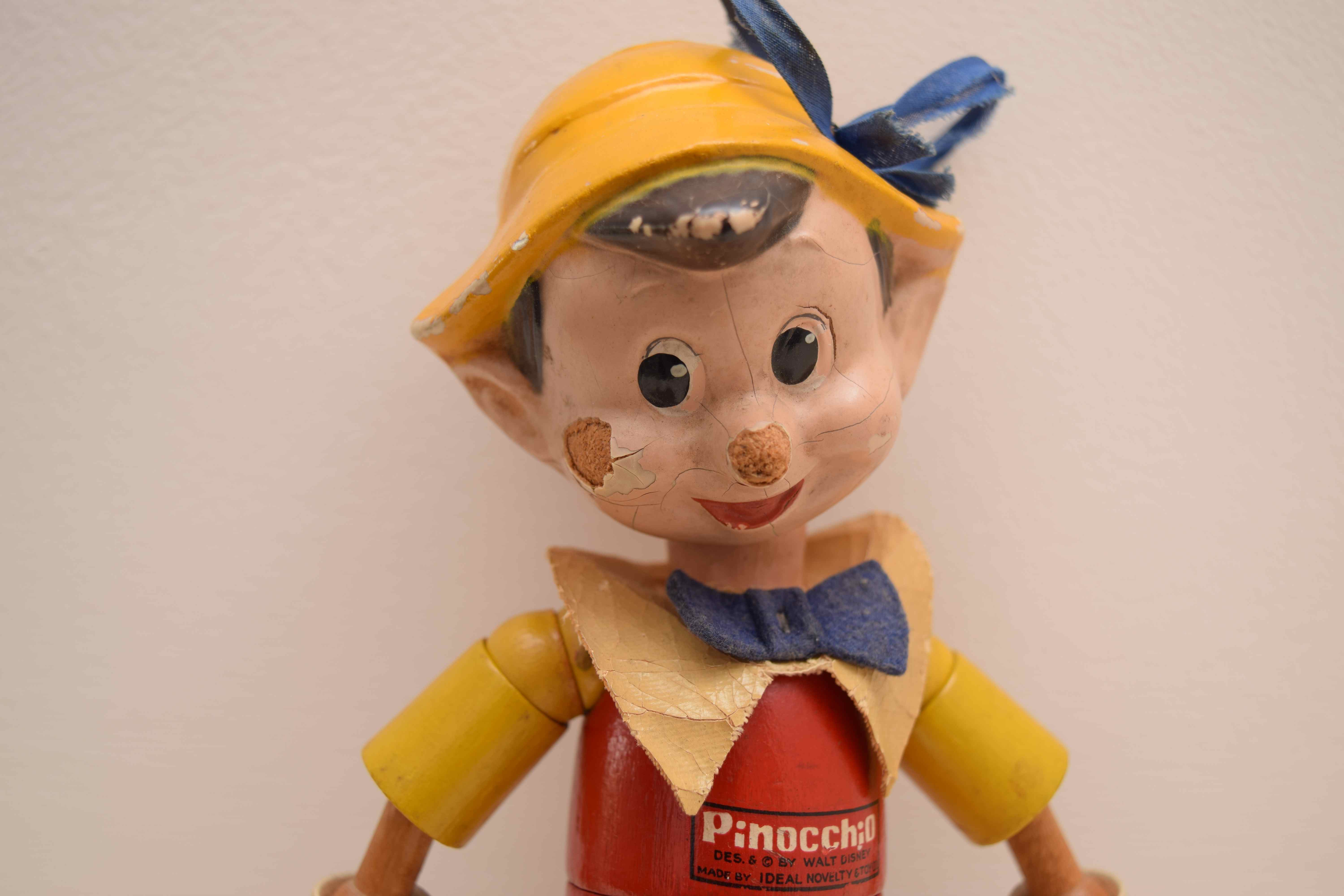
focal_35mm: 46
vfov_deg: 28.9
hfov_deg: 42.3
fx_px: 1736
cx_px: 672
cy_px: 448
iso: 100
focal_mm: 31
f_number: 4.2
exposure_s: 1/60
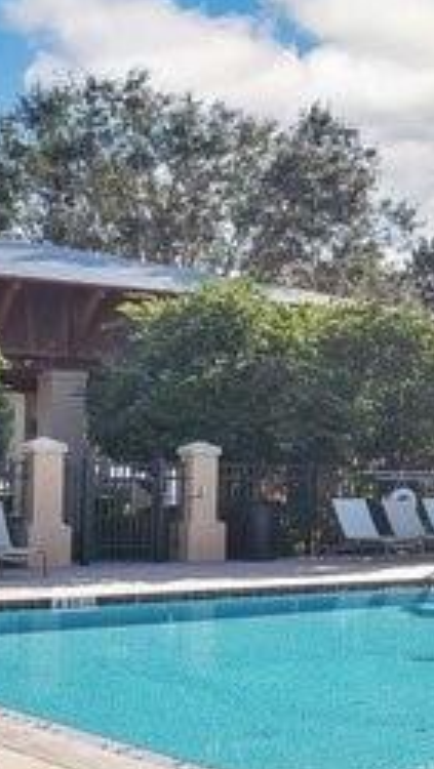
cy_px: 429
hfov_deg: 15.3
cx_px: 803
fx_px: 1368
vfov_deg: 31.4
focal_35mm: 67
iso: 100
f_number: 10
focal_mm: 16
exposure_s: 1/200
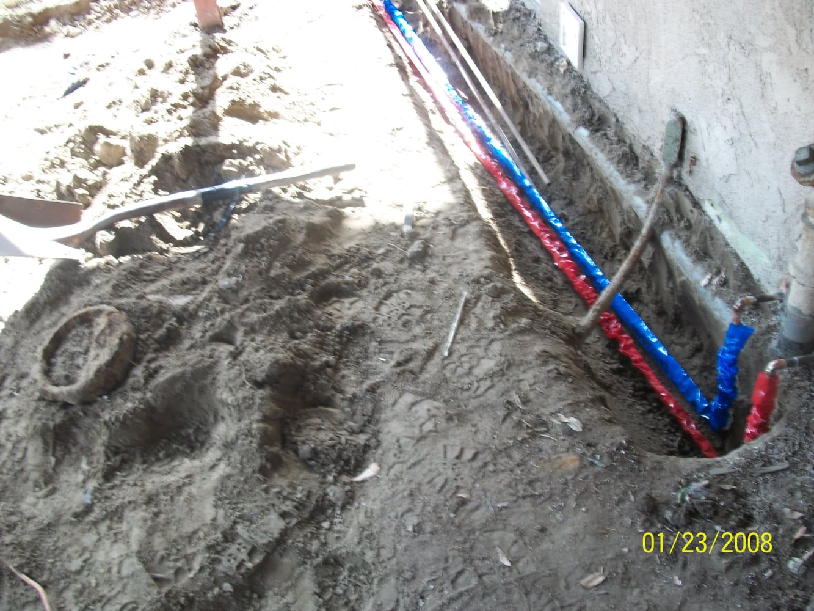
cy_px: 306
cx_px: 407
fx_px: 753
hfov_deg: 56.8
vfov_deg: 44.2
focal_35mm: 32
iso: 80
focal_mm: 5.7
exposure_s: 1/50
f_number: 2.9
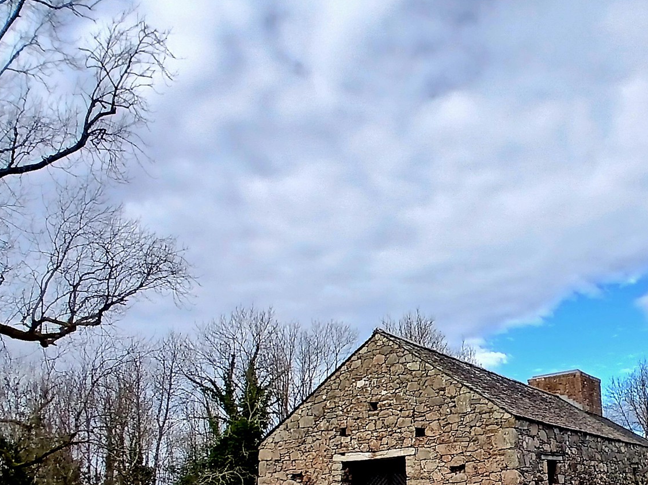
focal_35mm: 29
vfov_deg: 45.7
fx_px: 543
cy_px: 390
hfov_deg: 56.7
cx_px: 527
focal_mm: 1.4
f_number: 2.2
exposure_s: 1/417
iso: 50
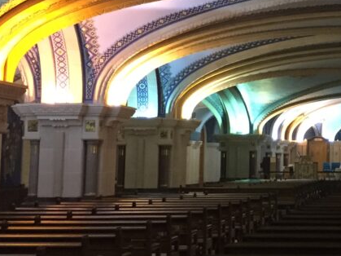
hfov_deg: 22.1
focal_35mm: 83
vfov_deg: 17.7
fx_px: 817
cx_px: 391
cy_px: 82
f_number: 2.2
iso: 250
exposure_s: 1/20
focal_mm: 4.15
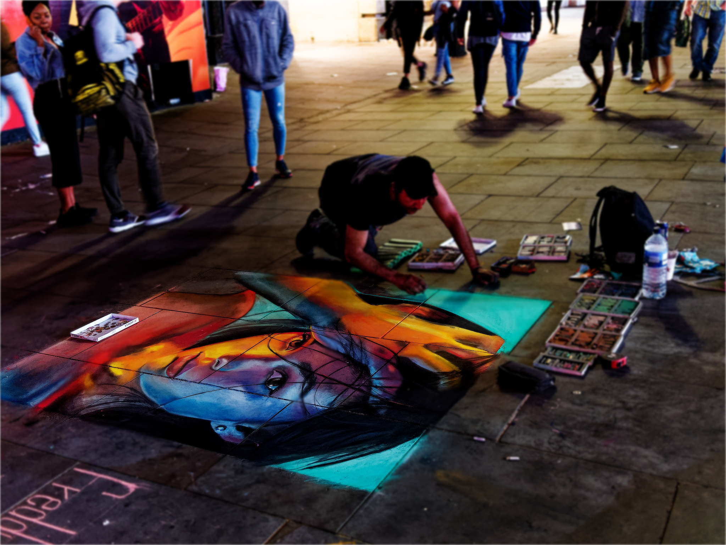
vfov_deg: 36.0
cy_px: 272
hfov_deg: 46.8
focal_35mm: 40
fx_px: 839
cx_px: 363
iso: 1000
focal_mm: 20
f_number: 1.7
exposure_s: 1/15
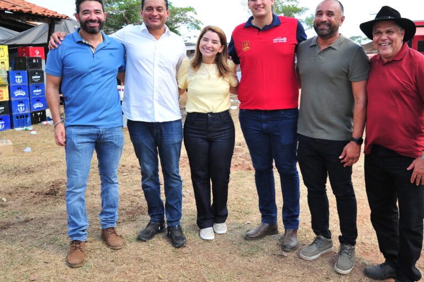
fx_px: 436
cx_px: 238
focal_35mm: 37
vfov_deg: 35.8
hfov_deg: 51.8
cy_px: 110
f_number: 5.6
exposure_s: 1/250
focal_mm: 28
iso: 320
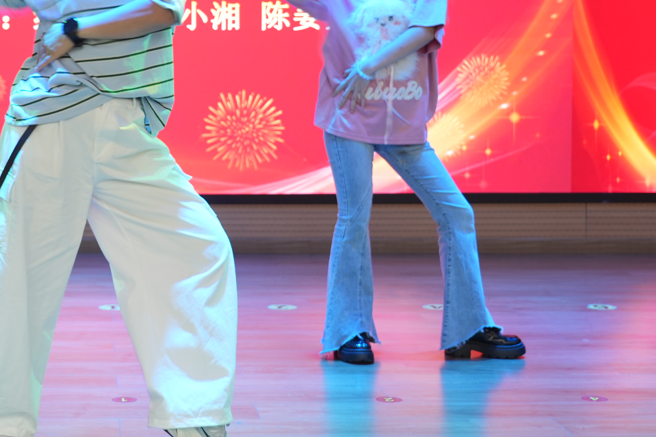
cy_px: 134
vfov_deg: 17.7
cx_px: 63
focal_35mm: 77
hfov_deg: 25.5
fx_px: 1403
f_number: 4
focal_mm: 38
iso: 500
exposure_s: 1/30
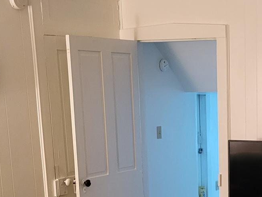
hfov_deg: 23.5
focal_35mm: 81
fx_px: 613
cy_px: 235
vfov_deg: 17.4
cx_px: 237
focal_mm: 5.4
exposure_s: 1/40
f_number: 1.8
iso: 640
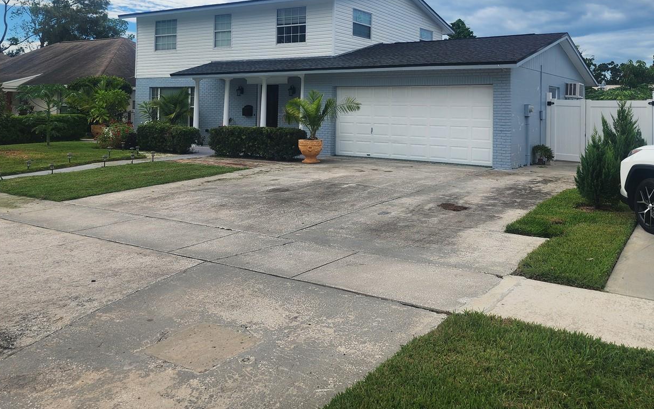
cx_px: 345
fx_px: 570
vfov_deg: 38.1
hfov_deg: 59.6
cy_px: 88
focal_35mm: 32
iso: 12
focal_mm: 6.4
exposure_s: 1/1623
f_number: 1.8
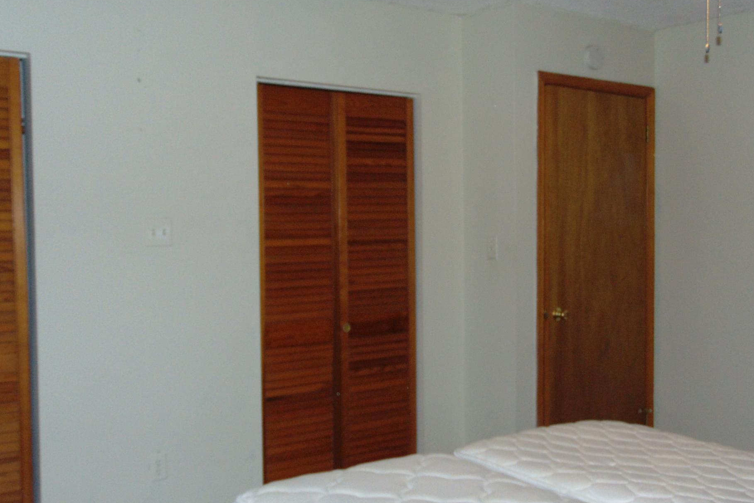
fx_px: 859
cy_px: 260
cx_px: 398
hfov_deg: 47.4
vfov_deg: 32.6
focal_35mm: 41
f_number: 3.2
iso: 200
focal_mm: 6.3
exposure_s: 1/50
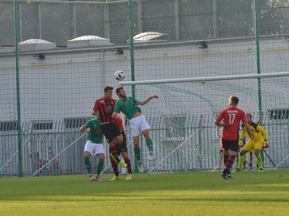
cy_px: 108
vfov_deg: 5.0
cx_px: 158
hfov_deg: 6.7
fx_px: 2462
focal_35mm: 295
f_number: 8
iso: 2200
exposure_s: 1/4000
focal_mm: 180
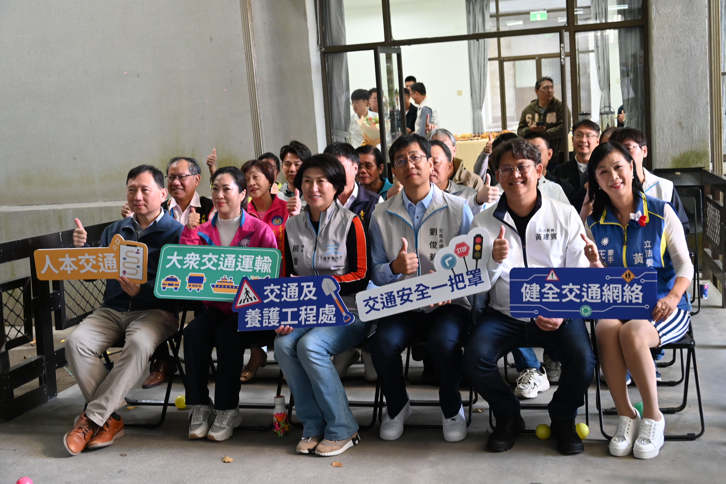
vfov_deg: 29.8
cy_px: 242
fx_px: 907
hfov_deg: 43.6
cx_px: 363
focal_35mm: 45
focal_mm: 45
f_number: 5.3
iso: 3200
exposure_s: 1/80
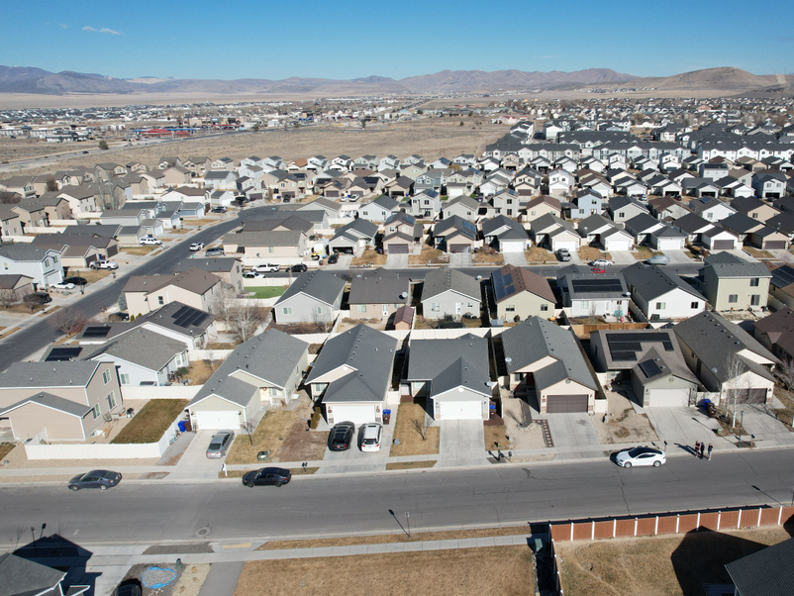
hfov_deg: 64.9
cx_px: 463
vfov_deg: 51.4
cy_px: 291
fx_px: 619
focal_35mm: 27
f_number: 2.8
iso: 130
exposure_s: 1/3200
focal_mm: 8.38
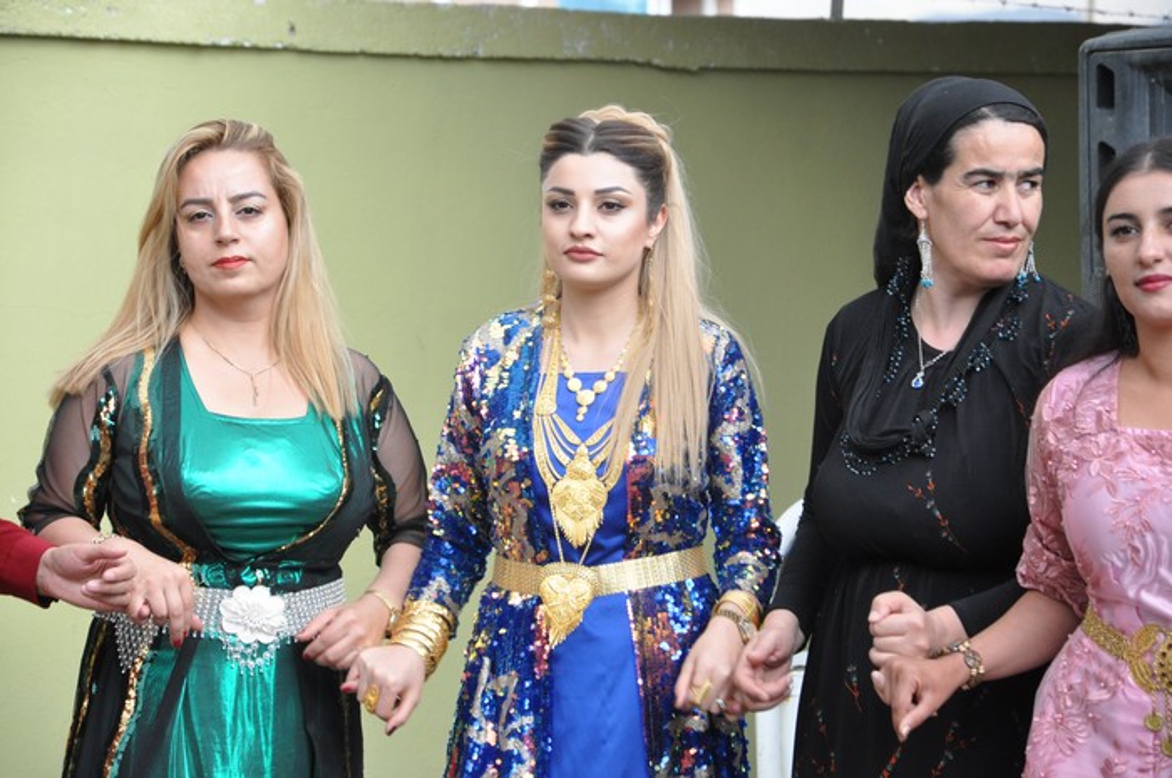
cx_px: 586
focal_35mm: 158
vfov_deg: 8.7
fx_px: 5121
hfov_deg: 13.1
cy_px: 389
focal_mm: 105
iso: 1250
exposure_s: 1/250
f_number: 8
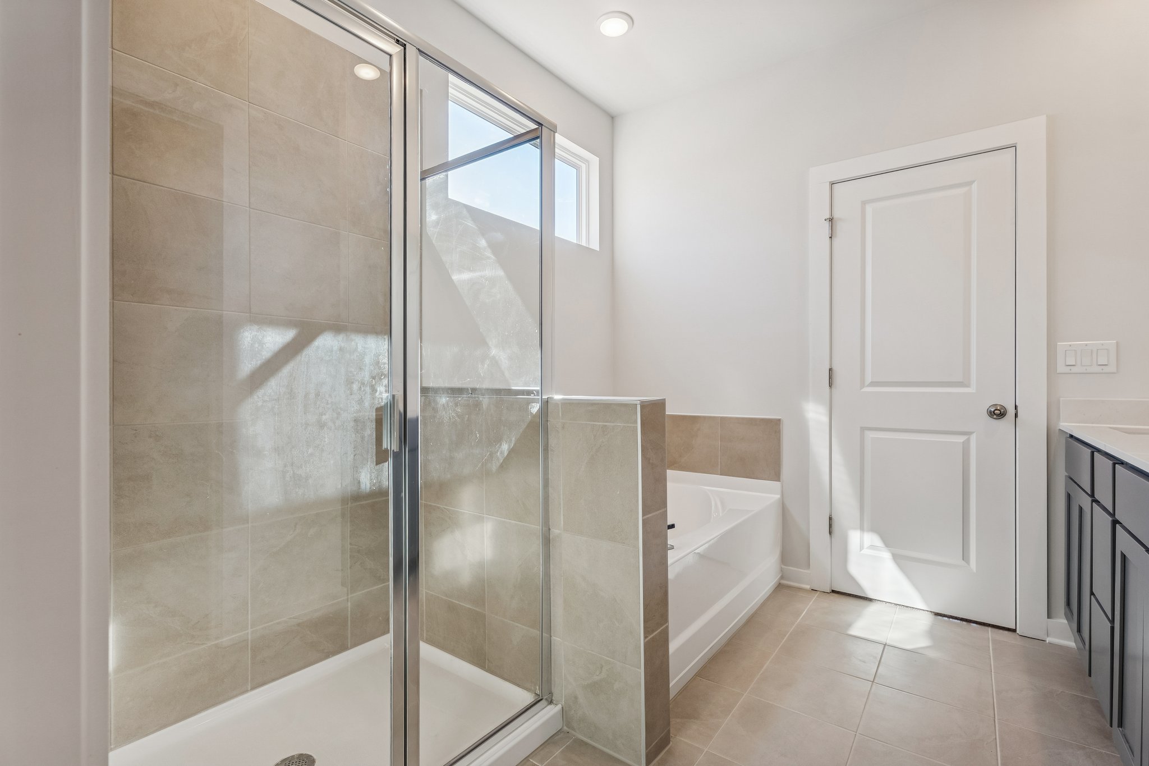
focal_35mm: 16
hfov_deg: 96.7
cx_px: 574
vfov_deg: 73.7
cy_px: 383
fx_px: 511
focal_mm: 16
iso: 640
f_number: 8
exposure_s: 1/50
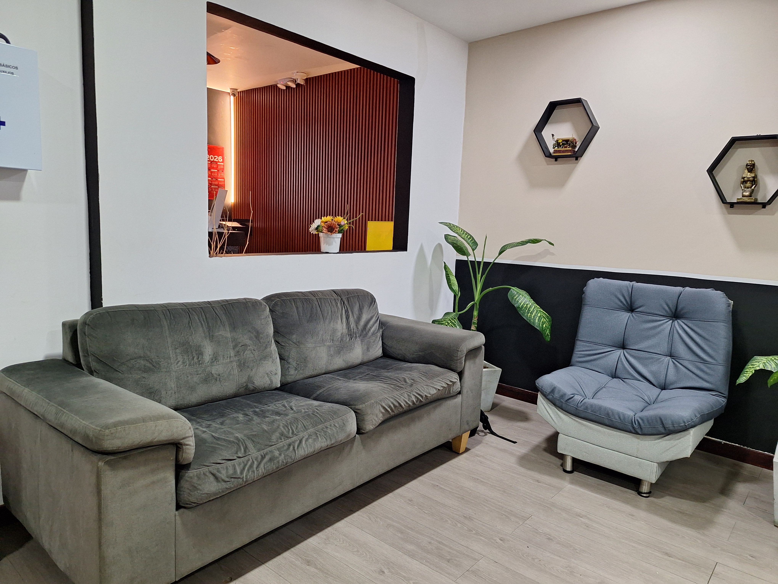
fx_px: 517
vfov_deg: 58.9
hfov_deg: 73.9
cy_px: 292
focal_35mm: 23
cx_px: 389
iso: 160
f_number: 1.8
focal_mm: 5.54
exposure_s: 1/40
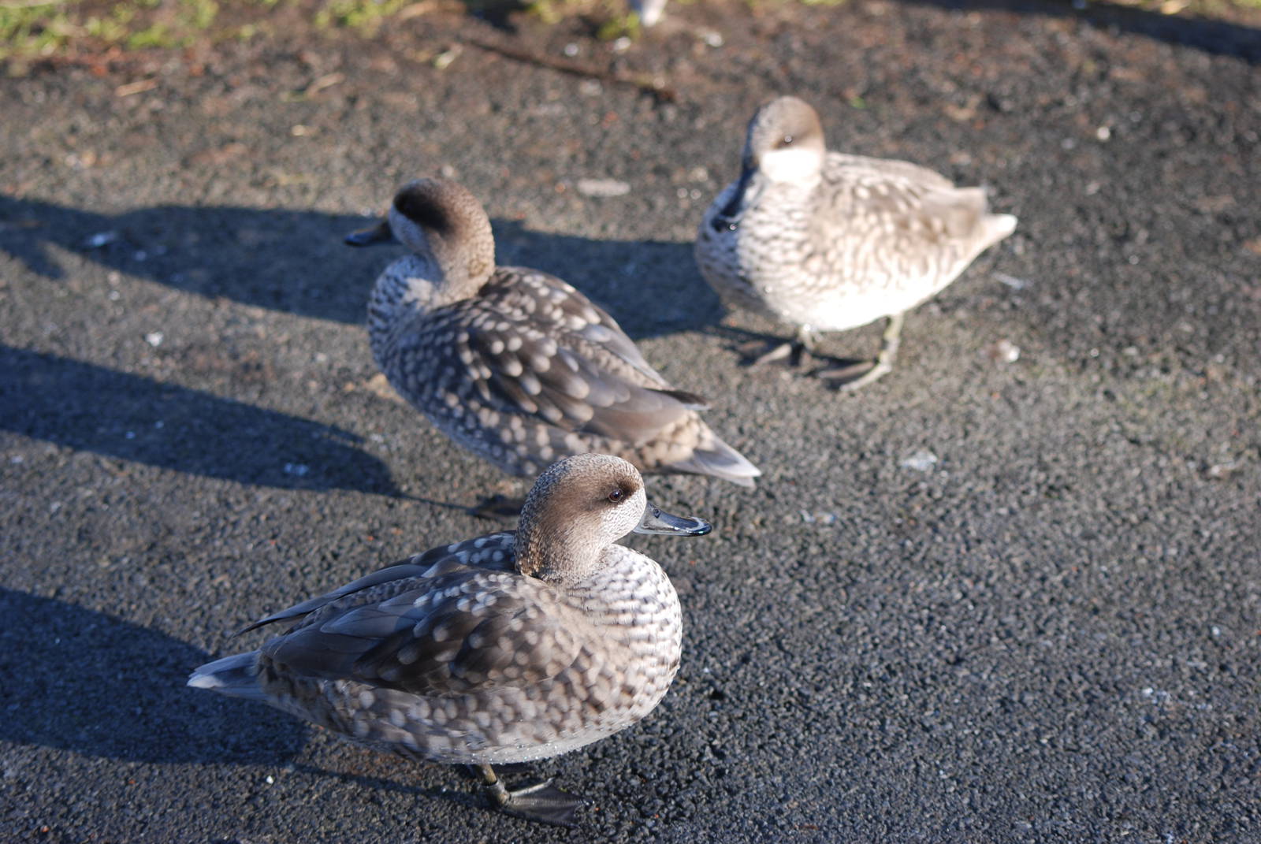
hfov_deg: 19.4
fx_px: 3682
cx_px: 630
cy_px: 422
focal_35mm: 105
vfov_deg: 13.1
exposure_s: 1/320
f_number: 4.5
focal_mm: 70
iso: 200
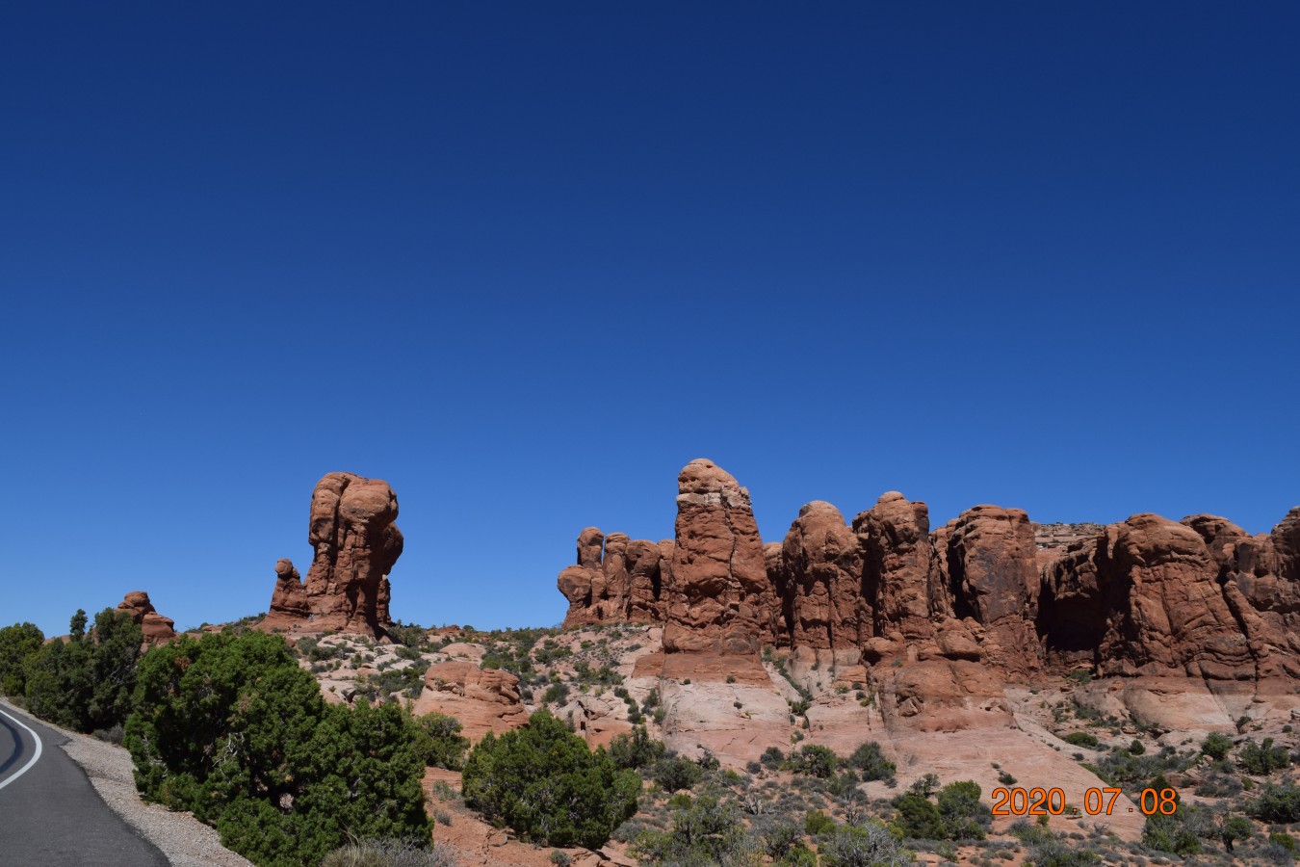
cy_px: 434
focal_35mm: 27
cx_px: 650
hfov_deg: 67.4
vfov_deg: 47.9
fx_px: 975
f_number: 11
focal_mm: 18
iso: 200
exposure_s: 1/500
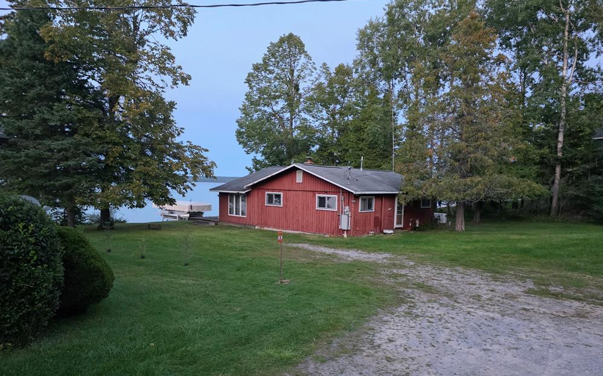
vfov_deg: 48.9
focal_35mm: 25
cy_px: 227
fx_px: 411
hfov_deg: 72.6
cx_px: 299
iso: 1000
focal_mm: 6.3
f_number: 1.7
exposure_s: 1/120
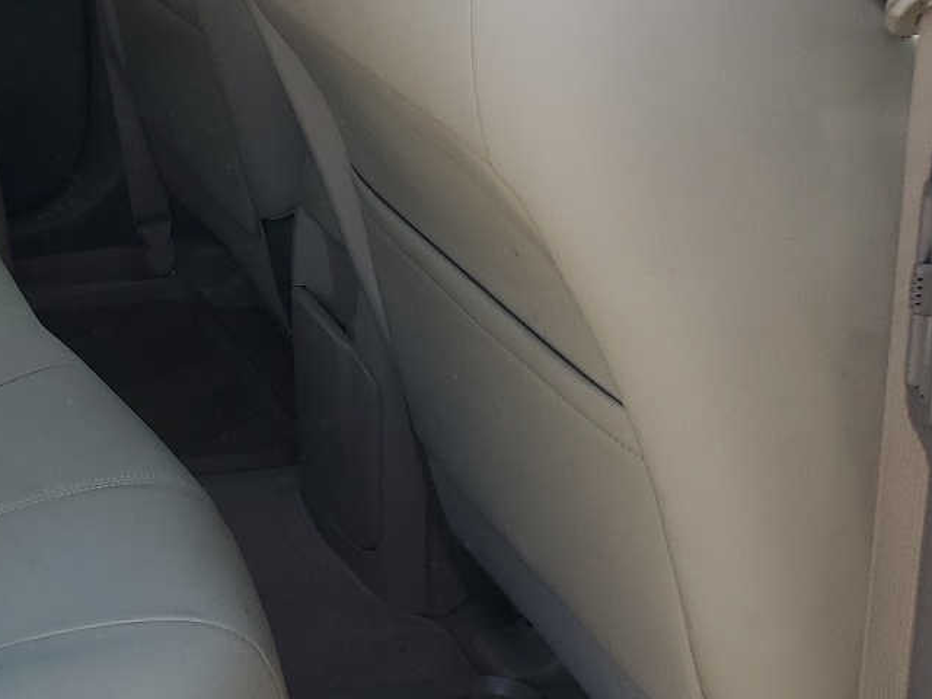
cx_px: -125
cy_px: 245
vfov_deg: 22.5
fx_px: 1750
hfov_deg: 27.0
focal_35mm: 65
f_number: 1.5
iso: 50
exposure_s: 1/400
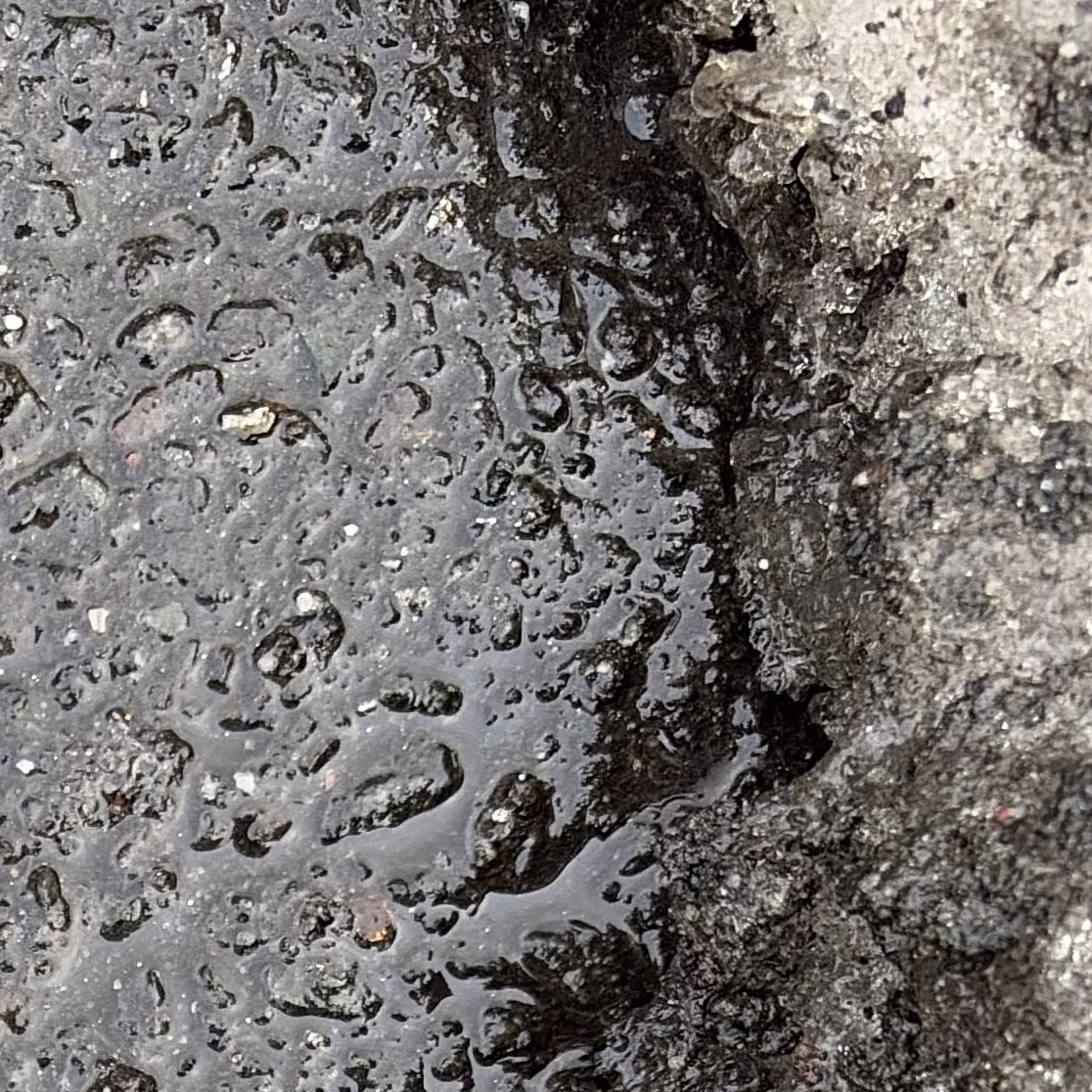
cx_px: -326
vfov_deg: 18.5
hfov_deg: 19.3
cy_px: 1650
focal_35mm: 83
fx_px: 2962
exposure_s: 1/80
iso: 125
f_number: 1.6
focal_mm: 5.96
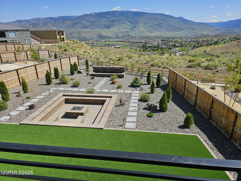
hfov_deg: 73.9
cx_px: 120
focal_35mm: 23
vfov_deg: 58.9
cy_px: 90
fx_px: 160
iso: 16
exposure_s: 1/1441
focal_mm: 6.3
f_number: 1.7
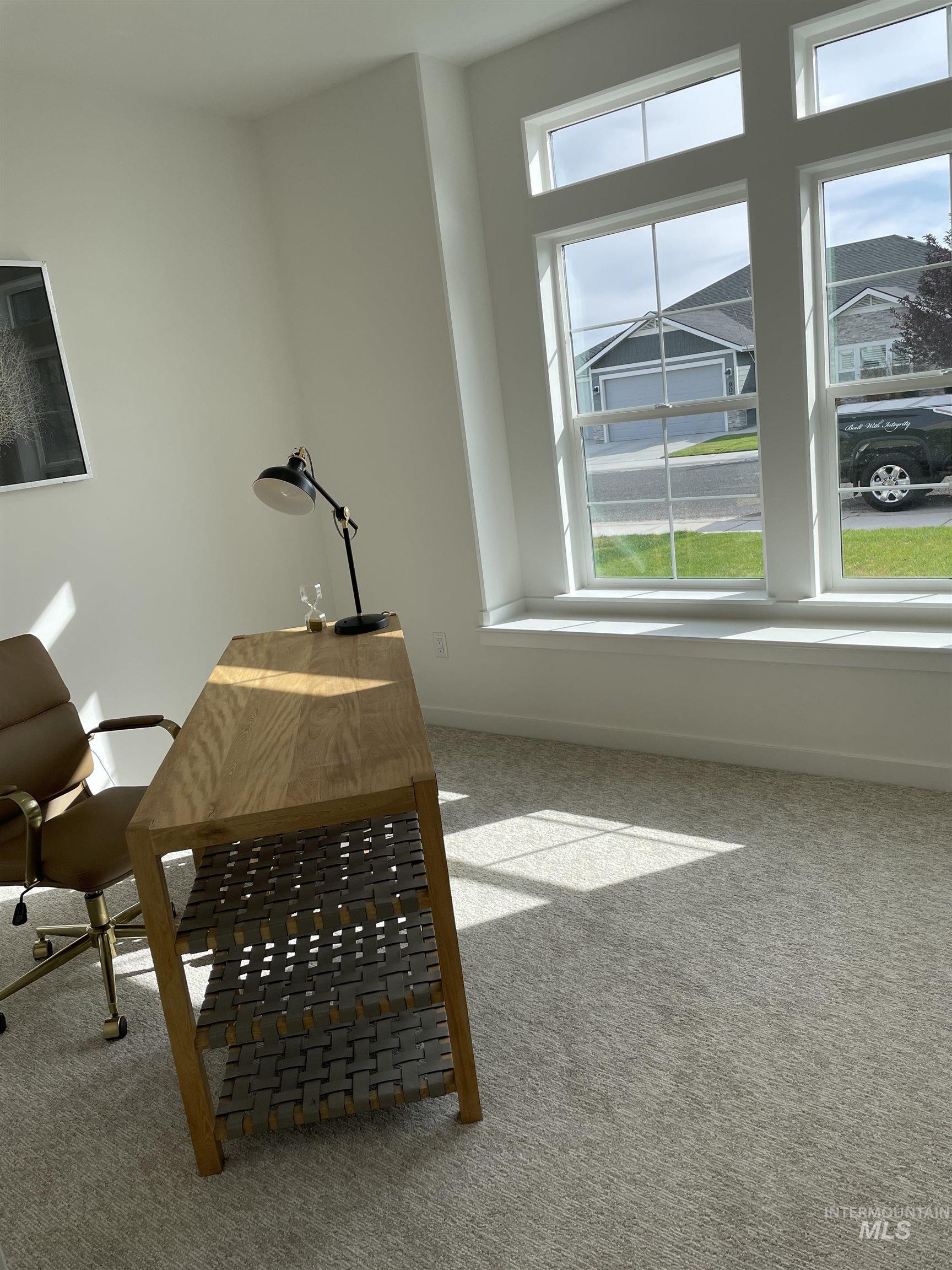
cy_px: 635
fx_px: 953
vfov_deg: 67.3
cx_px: 476
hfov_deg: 53.1
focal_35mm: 26
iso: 32
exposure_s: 1/1182
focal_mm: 4.2
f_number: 1.6
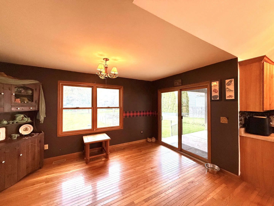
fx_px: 111
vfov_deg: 85.7
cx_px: 137
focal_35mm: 14
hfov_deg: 102.1
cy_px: 103
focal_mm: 2.22
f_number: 2.2
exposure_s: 1/120
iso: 320
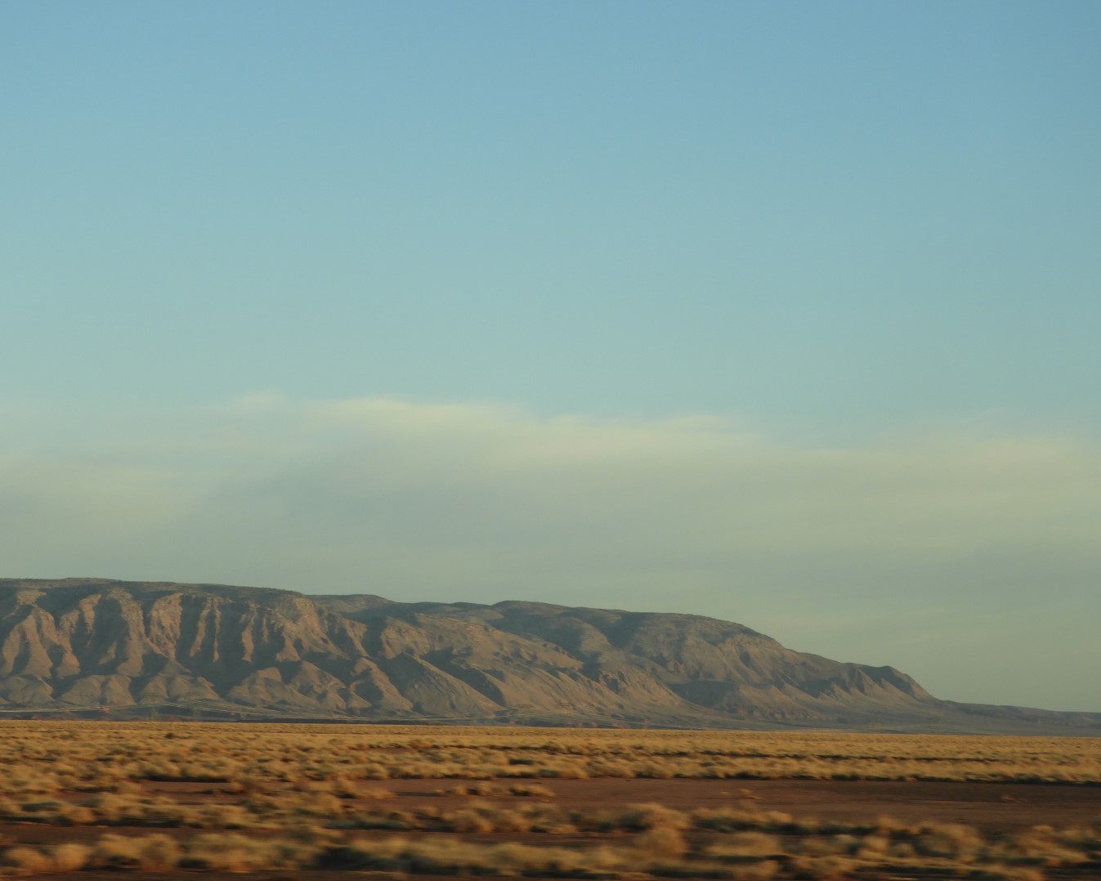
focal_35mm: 120
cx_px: 549
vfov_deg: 12.9
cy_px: 440
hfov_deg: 16.0
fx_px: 3911
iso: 100
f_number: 5
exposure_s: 1/160
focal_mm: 20.6
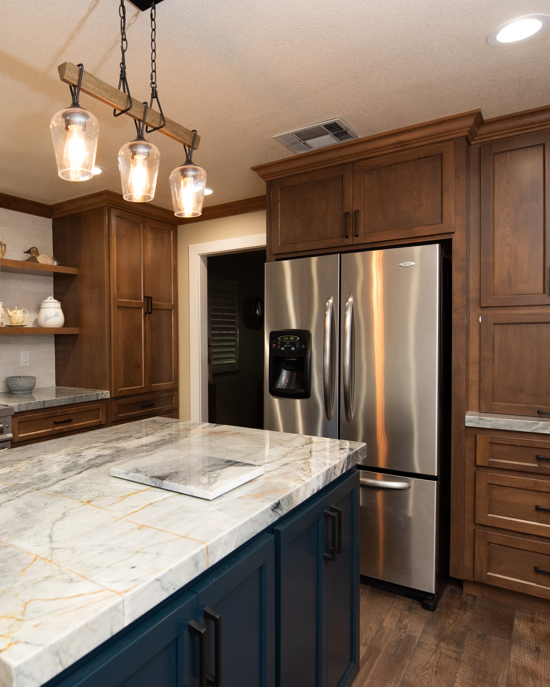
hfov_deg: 58.7
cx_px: 118
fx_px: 448
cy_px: 349
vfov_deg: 75.0
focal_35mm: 22
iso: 800
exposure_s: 1/60
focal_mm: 15
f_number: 4.5
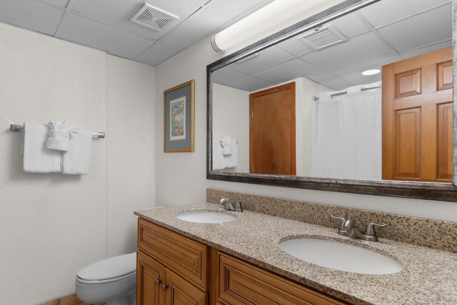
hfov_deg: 86.9
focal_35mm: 19
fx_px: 241
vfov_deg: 64.6
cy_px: 152
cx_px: 228
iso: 100
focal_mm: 13
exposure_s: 1/2
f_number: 4.8
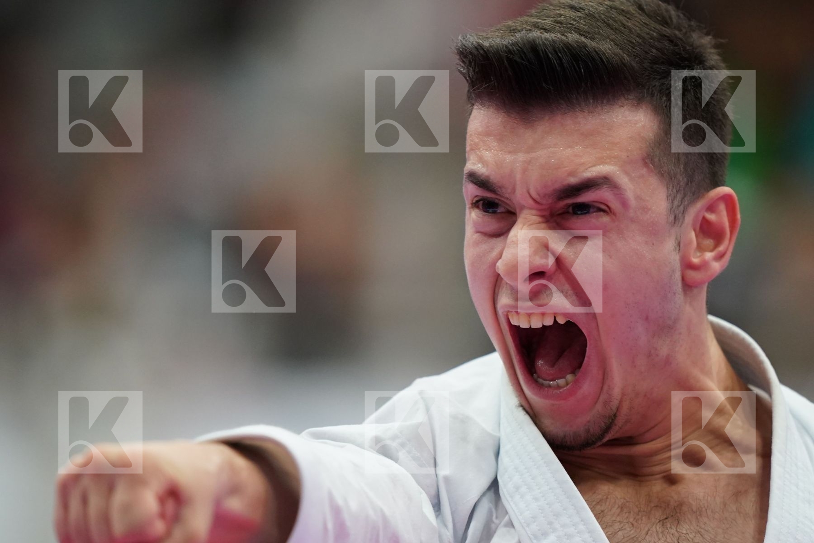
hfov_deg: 3.4
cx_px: 407
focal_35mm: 600
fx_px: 13566
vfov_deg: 2.3
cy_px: 272
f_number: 2.8
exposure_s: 1/500
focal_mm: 400
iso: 2500
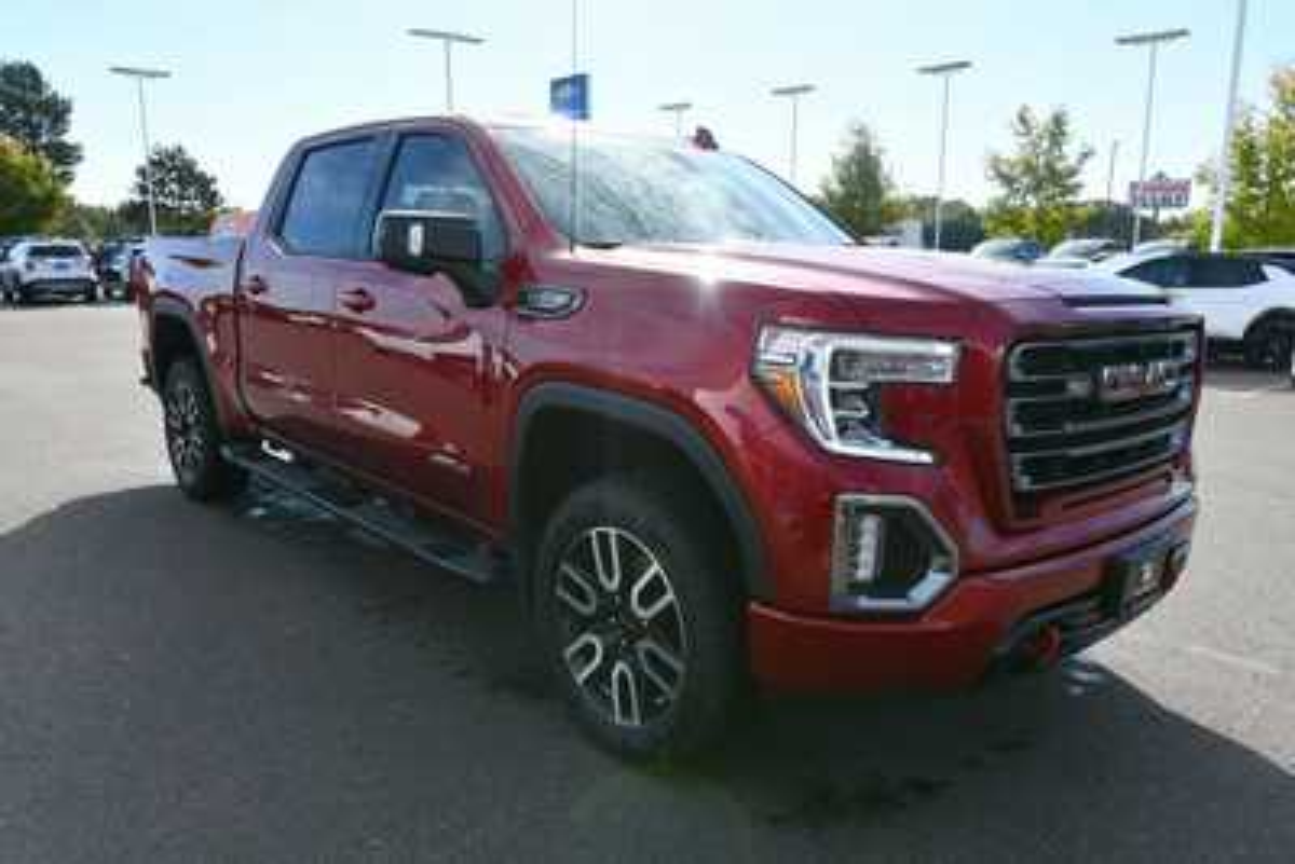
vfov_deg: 48.0
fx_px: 972
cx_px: 648
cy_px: 432
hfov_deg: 67.4
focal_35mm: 27
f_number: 8
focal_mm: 18
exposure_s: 1/250
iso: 125
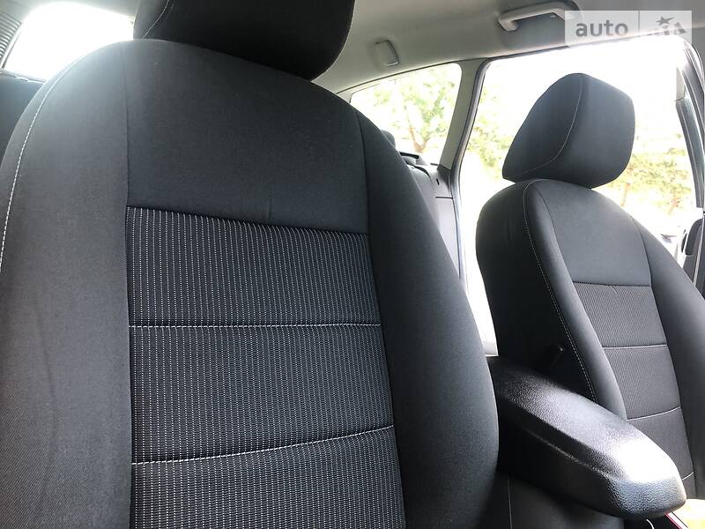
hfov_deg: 63.4
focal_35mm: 28
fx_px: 570
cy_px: 264
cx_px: 352
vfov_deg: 49.7
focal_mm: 4
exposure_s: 1/17
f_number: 1.8
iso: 40
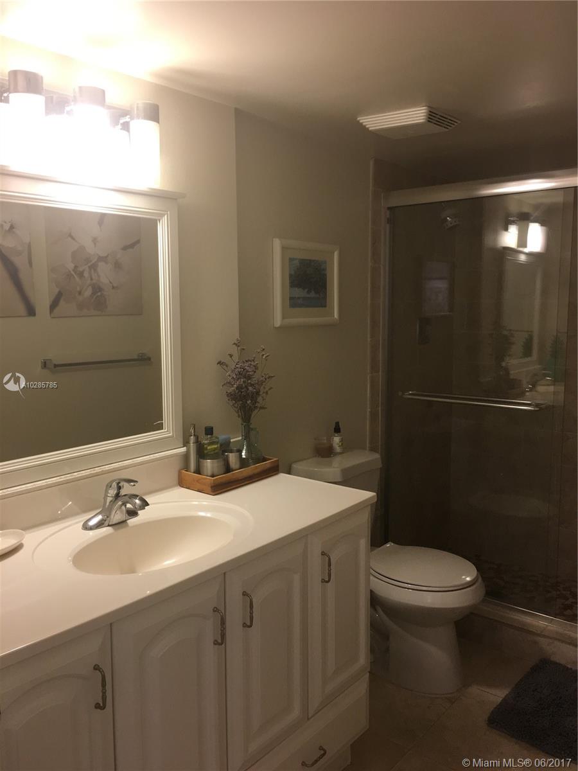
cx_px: 289
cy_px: 386
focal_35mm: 29
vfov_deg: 61.7
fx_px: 646
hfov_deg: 48.2
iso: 64
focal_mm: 4.15
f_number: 2.2
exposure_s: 1/30
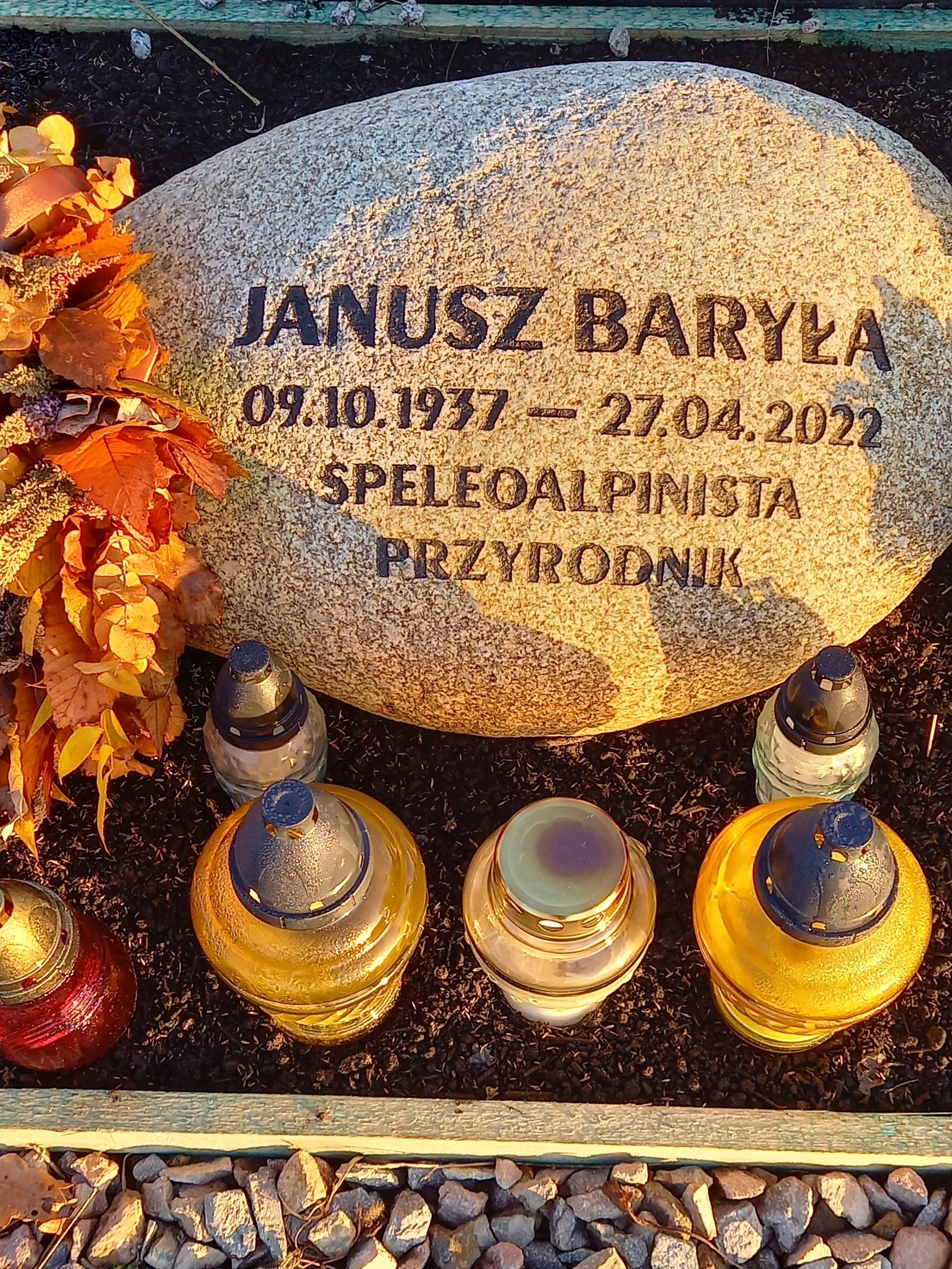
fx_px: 917
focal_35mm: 25
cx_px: 476
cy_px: 634
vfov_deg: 69.4
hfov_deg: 54.9
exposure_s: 1/100
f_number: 1.8
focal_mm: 4.65
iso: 64
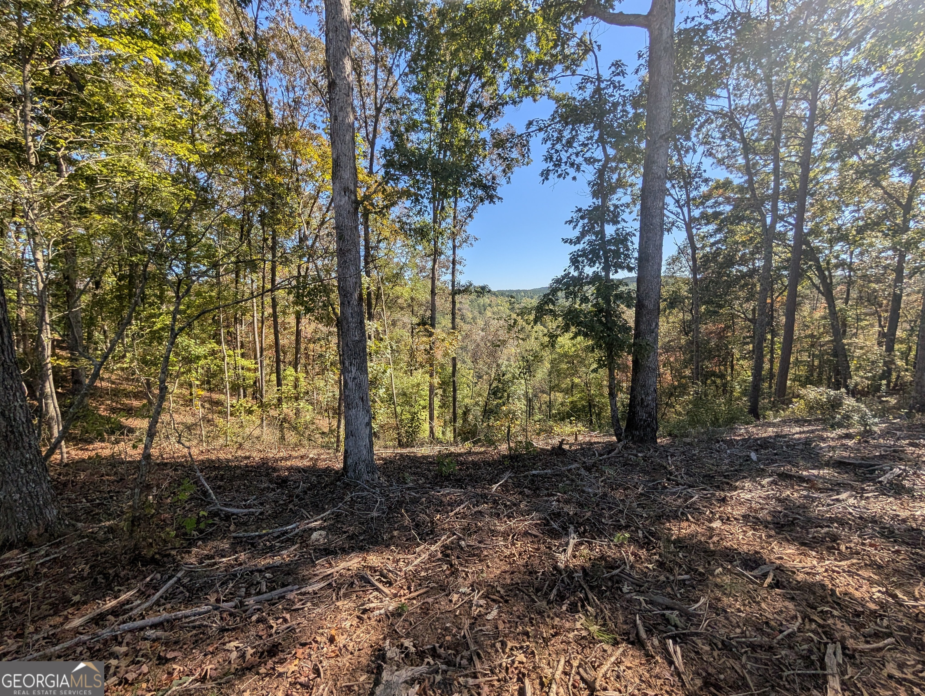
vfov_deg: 94.6
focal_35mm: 12
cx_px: 462
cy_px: 348
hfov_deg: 110.5
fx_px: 321
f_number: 1.7
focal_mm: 2.02
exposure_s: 1/2660
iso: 55
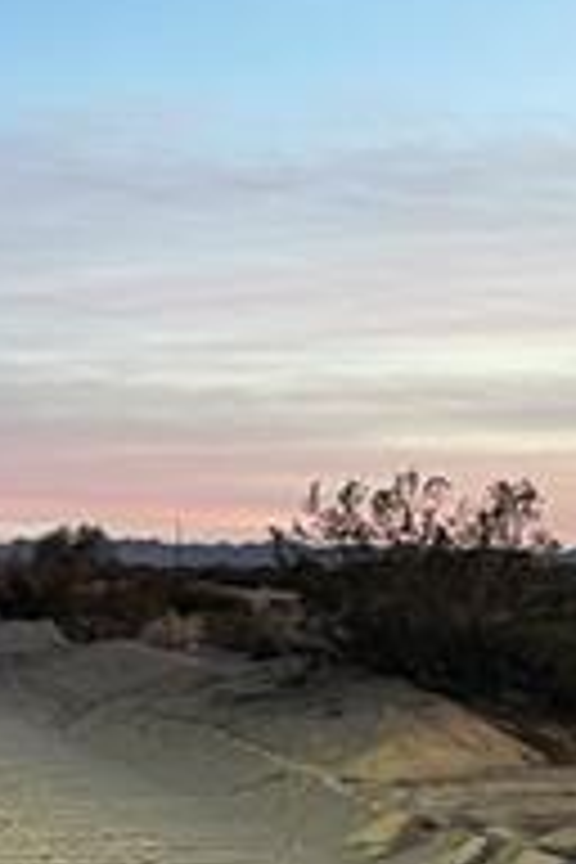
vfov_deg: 18.9
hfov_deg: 12.3
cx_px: -198
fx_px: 2592
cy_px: 544
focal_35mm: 108
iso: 160
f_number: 1.6
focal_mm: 4.2
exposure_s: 1/60
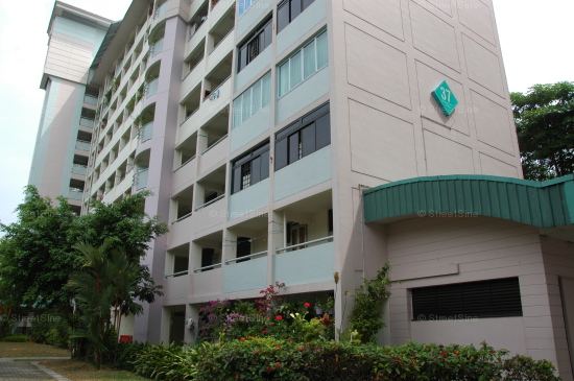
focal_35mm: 27
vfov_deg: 47.8
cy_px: 190
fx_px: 430
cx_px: 287
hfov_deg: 67.5
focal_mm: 18
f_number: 5.6
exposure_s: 1/640
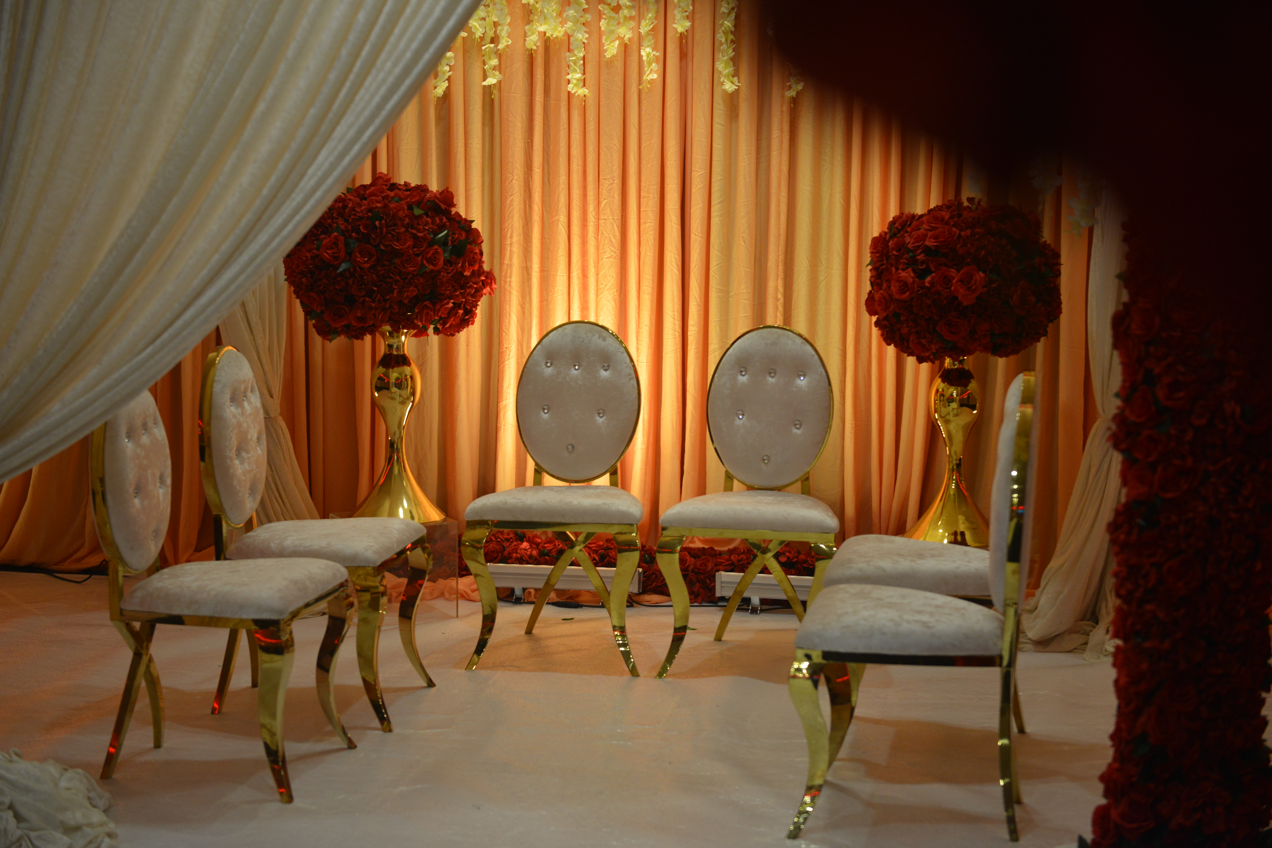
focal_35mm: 70
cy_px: 424
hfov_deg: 28.8
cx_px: 636
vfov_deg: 19.5
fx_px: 2473
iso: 1250
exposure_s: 1/125
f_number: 2.8
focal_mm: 70
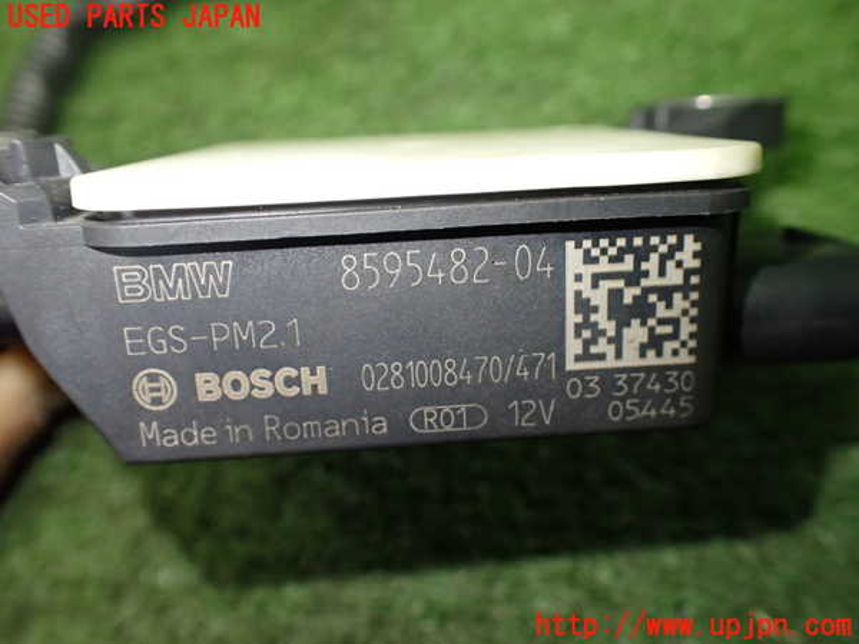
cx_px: 430
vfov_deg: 46.8
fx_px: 744
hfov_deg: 60.0
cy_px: 322
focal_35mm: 30
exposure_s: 1/125
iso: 500
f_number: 2.3
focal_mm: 5.4
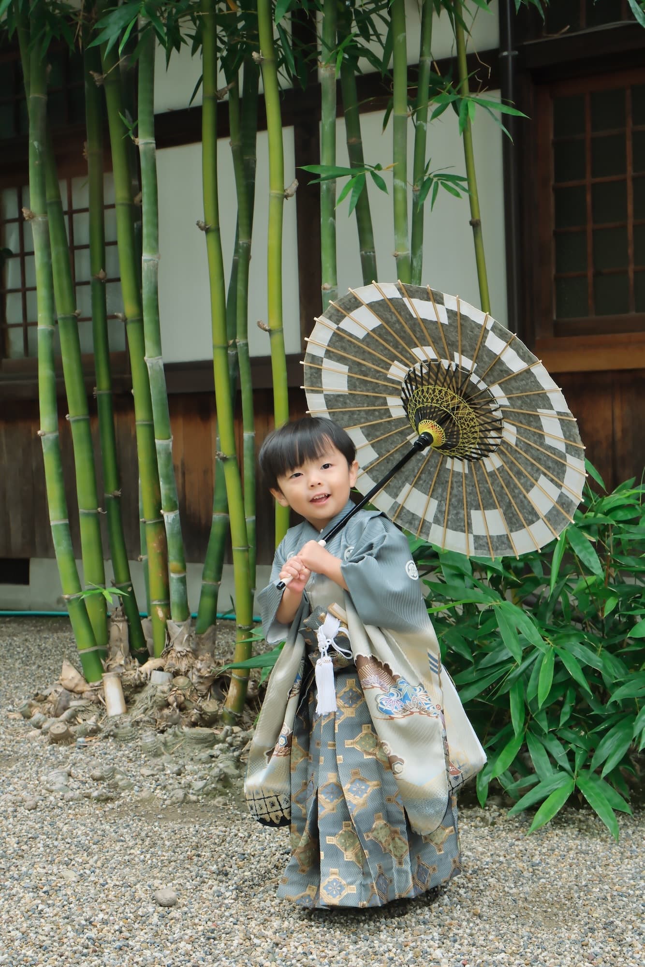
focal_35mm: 47
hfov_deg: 28.7
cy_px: 484
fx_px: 1263
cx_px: 322
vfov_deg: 41.9
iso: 800
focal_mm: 31
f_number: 7.1
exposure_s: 1/160
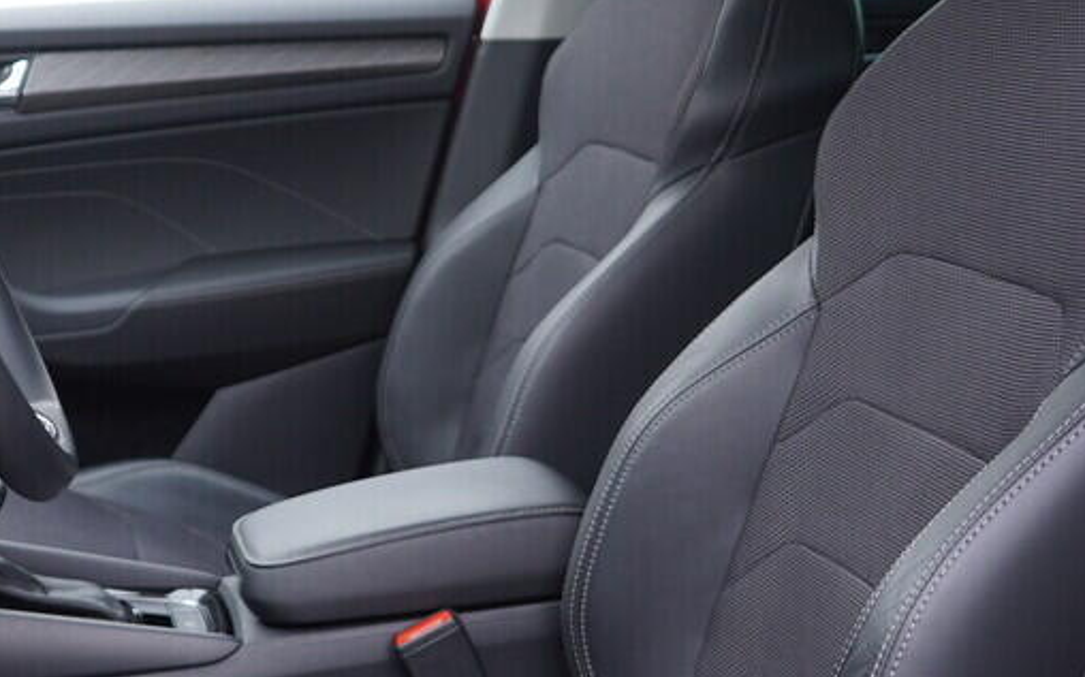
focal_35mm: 74
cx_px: 233
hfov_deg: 27.4
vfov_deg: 17.6
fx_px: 2187
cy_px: 364
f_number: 2.8
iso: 200
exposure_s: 1/40
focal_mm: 24
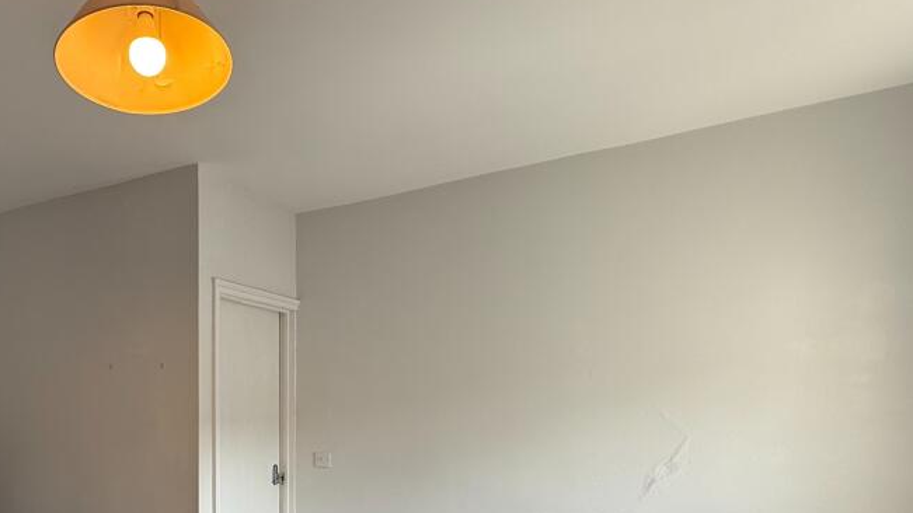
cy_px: 408
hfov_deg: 71.3
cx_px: 233
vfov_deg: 45.4
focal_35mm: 24
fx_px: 581
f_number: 2.2
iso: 50
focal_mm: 2.22
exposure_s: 1/100
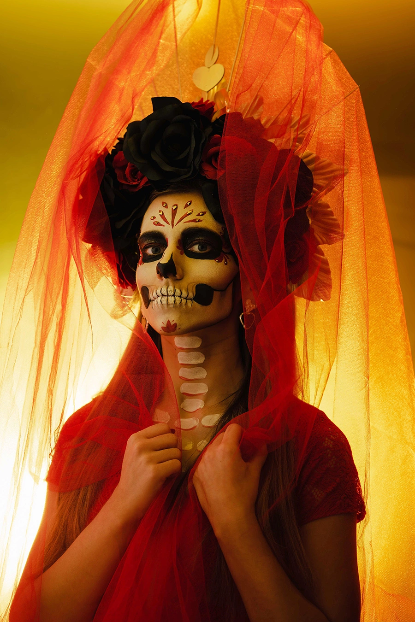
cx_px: 208
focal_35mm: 110
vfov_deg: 18.6
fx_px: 1902
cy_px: 311
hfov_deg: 12.5
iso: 125
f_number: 2.8
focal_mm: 110
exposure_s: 1/160
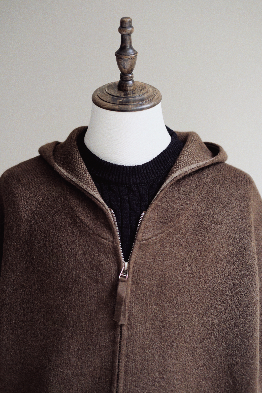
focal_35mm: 53
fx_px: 579
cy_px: 196
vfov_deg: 37.5
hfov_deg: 25.5
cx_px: 131
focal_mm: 35
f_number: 2
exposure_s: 1/56
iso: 320
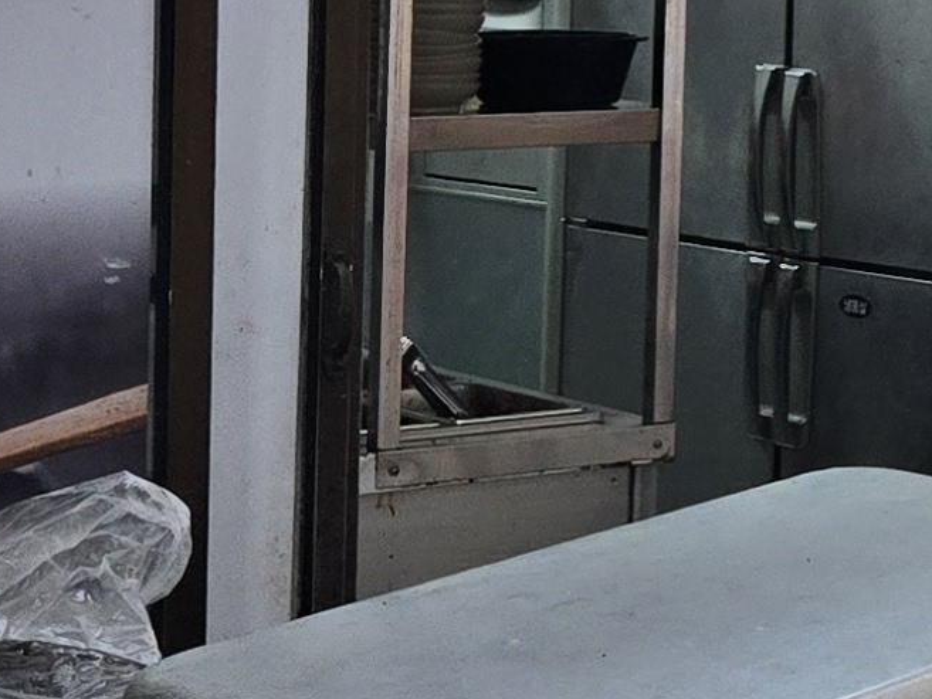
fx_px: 3770
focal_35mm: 140
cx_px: 1796
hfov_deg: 12.6
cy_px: -166
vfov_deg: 10.4
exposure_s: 1/120
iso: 64
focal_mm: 5.4
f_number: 1.8
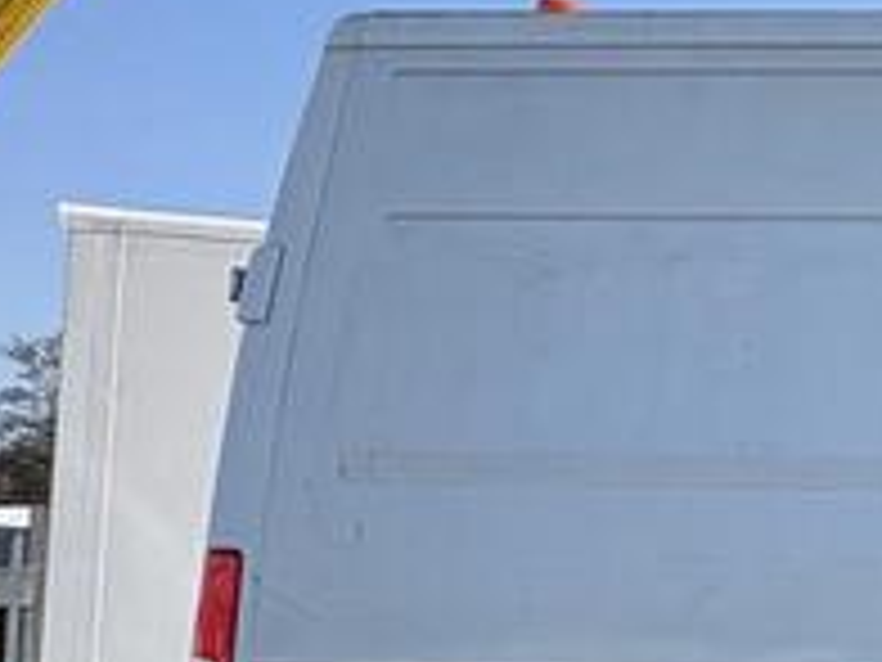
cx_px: 1413
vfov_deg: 22.8
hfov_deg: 22.9
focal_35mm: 64
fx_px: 1631
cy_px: 441
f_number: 2.2
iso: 40
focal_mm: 2.22
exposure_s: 1/968
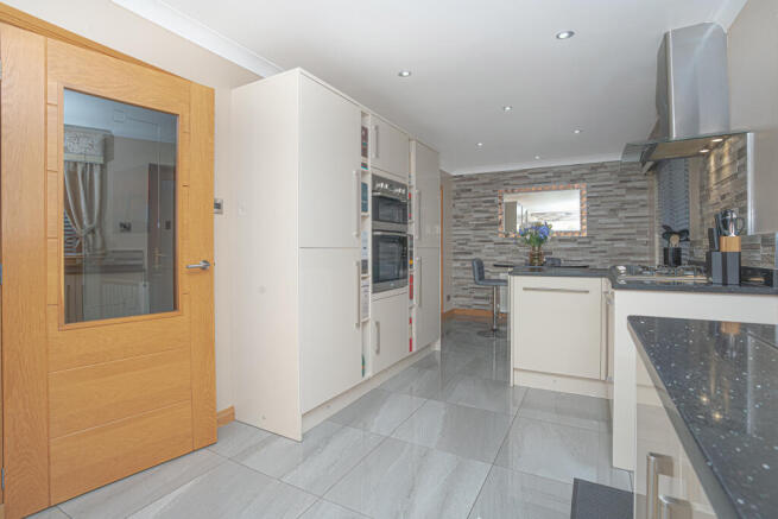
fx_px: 346
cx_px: 389
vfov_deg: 73.8
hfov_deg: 96.7
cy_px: 260
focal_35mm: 16
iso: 250
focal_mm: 16
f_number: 9
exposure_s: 1/60
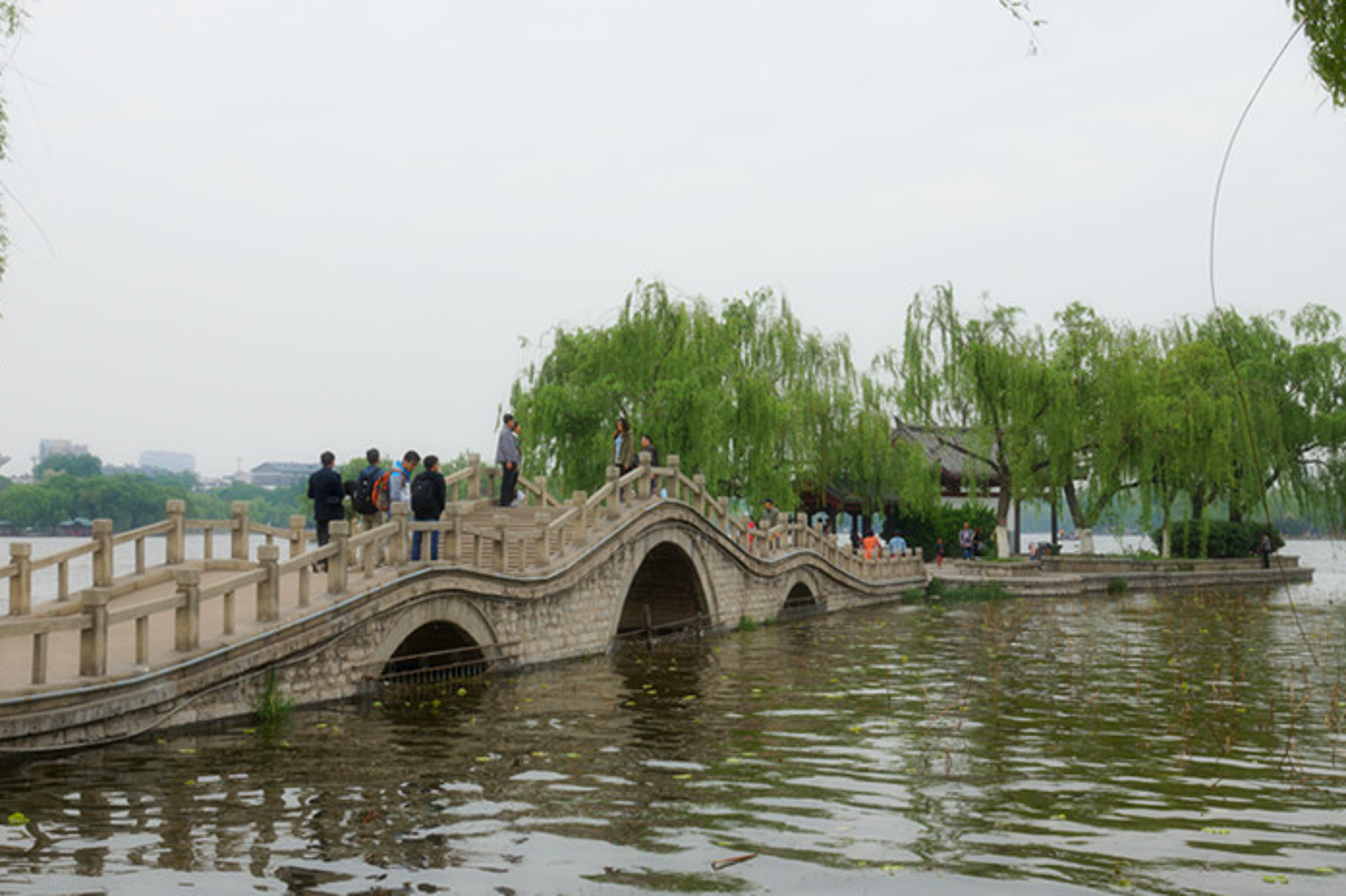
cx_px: 666
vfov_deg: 28.6
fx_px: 1756
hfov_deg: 41.9
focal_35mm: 47
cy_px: 426
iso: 100
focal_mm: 28
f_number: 7.1
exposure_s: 1/200
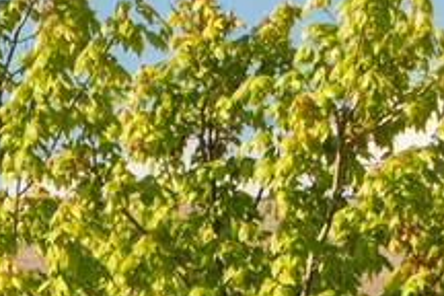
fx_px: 2775
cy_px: 874
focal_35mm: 225
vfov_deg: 5.7
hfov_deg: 8.1
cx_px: -796
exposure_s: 1/320
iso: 200
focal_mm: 20
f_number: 10
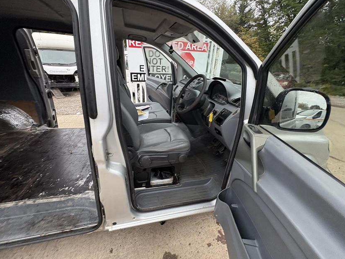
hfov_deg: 98.2
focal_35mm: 15
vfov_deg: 81.7
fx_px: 149
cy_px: 126
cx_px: 169
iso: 100
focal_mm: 2.22
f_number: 2.2
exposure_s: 1/99
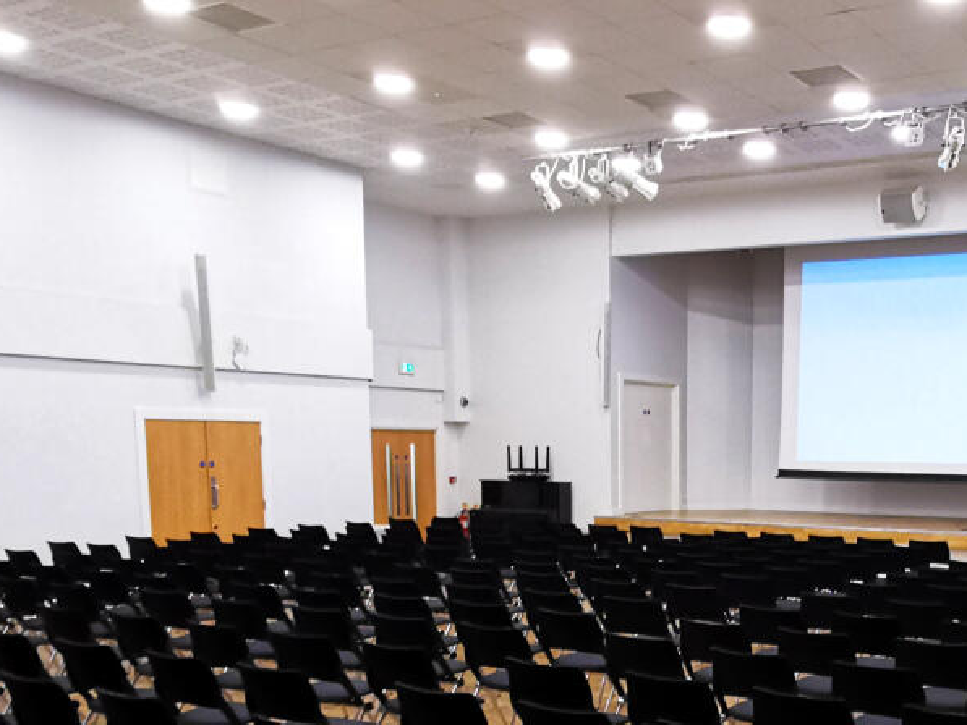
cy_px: 657
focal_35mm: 45
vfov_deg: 30.7
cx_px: 755
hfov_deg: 40.6
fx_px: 1257
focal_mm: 2.35
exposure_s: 1/33.3
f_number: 2.2
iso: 500
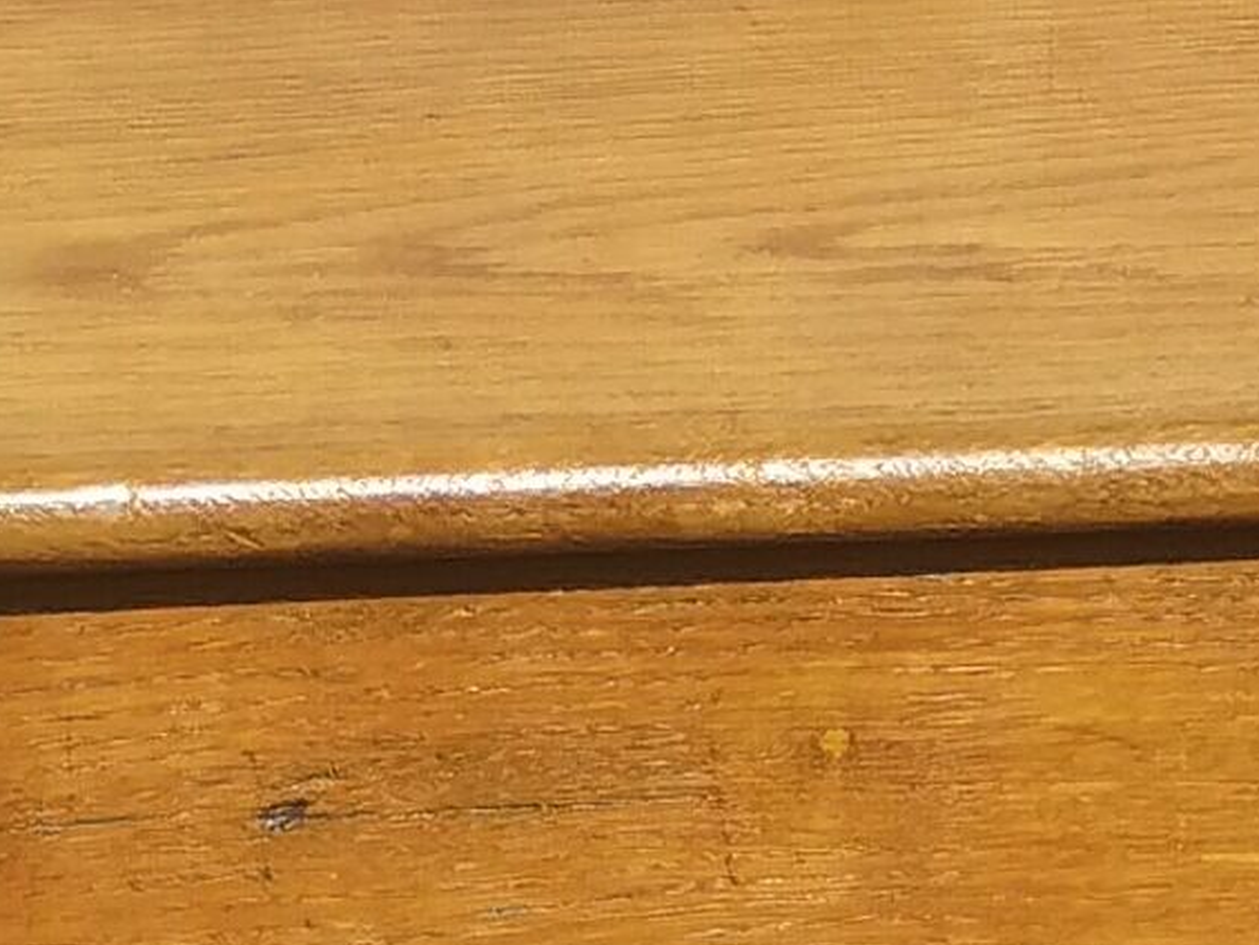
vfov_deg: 3.8
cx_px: -29
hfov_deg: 5.2
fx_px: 13860
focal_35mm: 381
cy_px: 2262
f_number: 1.8
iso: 50
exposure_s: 1/3690
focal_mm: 5.58
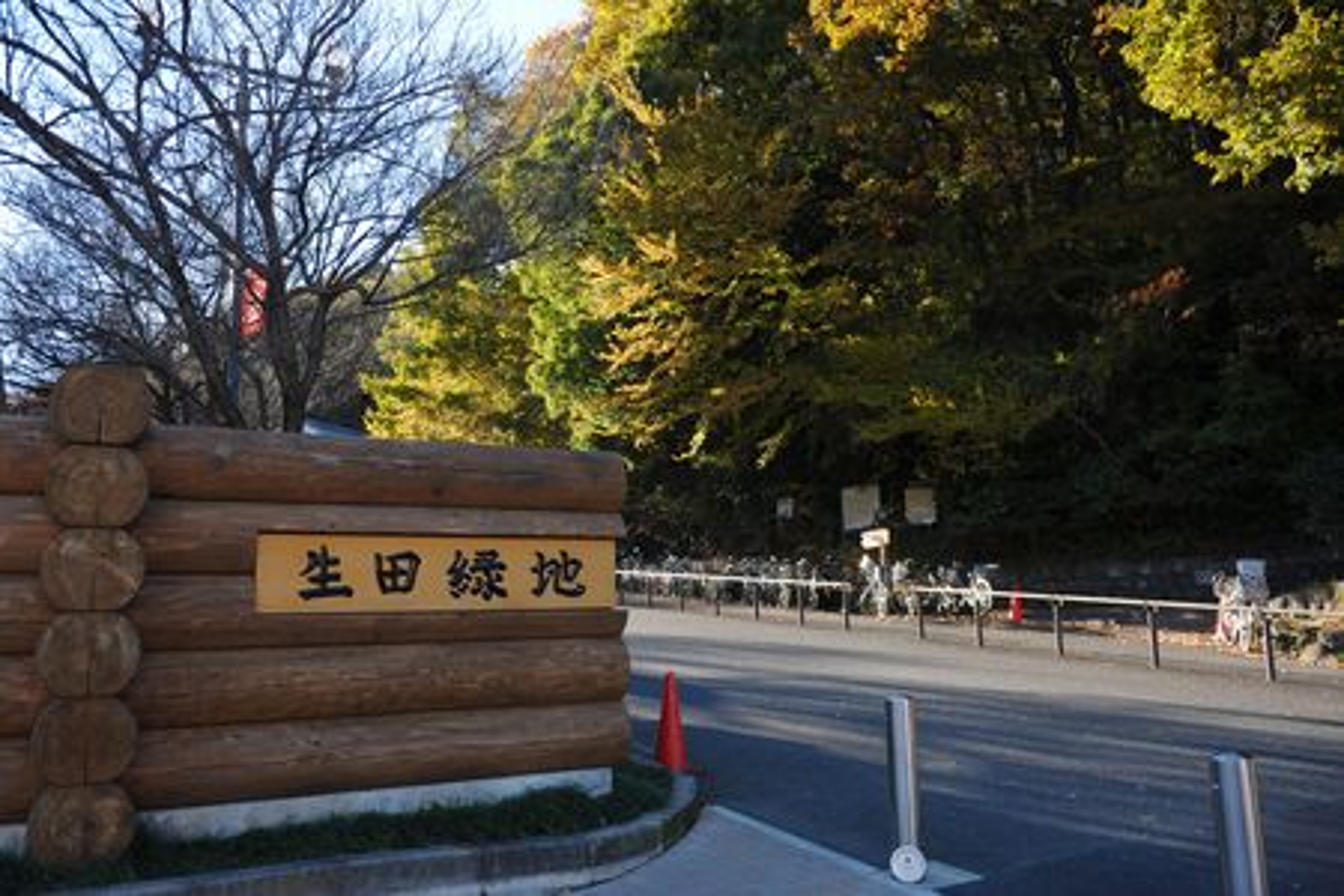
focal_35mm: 29
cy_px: 448
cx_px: 672
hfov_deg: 63.7
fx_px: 1083
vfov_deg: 45.0
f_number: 4
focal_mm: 29
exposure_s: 1/500
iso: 320
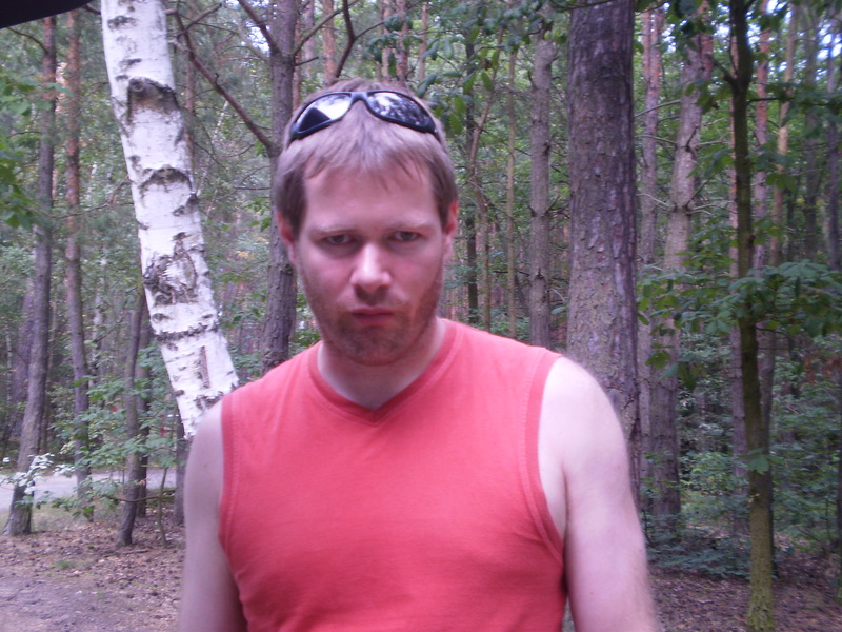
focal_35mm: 53
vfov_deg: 27.5
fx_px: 1289
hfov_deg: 36.2
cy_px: 316
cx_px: 421
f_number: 3.9
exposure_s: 1/40
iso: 80
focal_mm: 9.3
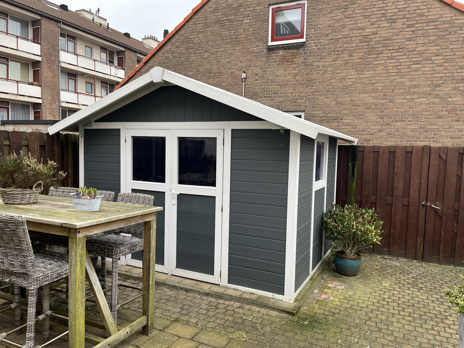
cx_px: 232
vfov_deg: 53.1
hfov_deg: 67.3
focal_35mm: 26
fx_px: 349
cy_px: 174
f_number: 1.6
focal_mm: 5.1
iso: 32
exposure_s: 1/143
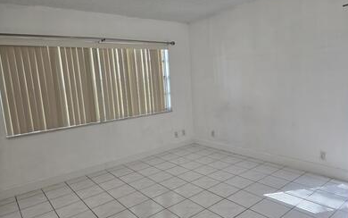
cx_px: 178
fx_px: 237
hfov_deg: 72.5
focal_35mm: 25
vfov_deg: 49.3
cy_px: 110
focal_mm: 6.3
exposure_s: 1/120
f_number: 1.7
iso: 125
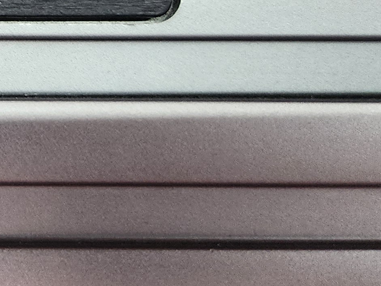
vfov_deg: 13.4
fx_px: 1078
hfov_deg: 17.7
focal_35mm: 98
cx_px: -215
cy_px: -249
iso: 200
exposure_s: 1/120
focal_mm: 6.4
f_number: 1.8
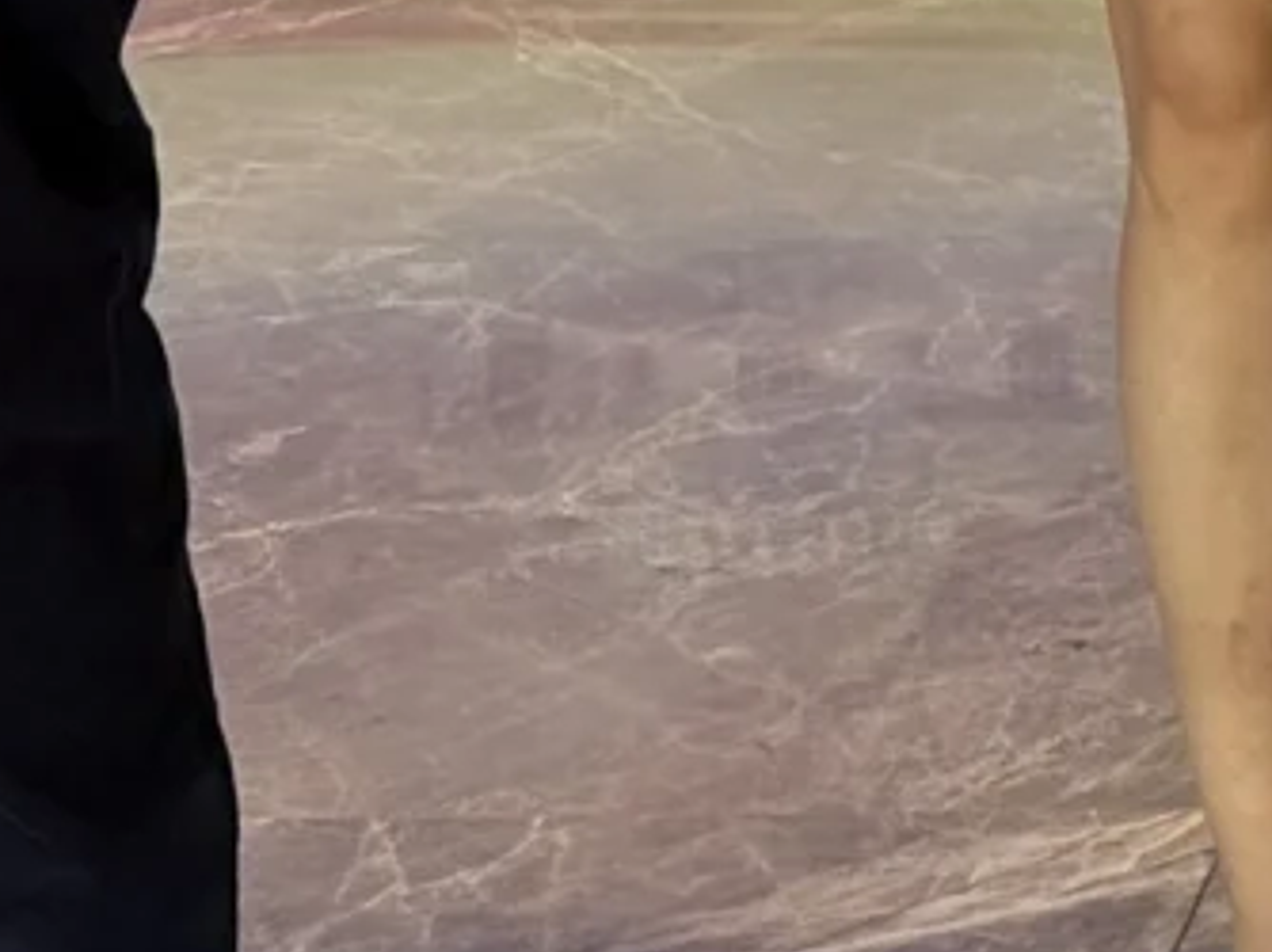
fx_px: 6756
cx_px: 2590
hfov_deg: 9.9
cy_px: -1702
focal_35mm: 184
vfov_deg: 7.3
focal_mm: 6.76
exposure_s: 1/100
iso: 200
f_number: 1.78
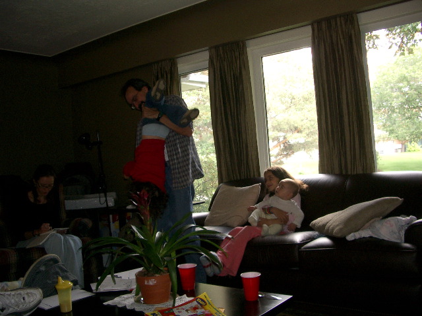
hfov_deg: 52.6
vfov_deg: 40.7
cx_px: 211
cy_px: 158
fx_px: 427
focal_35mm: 35
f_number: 2.6
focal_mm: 5.8
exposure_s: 1/40
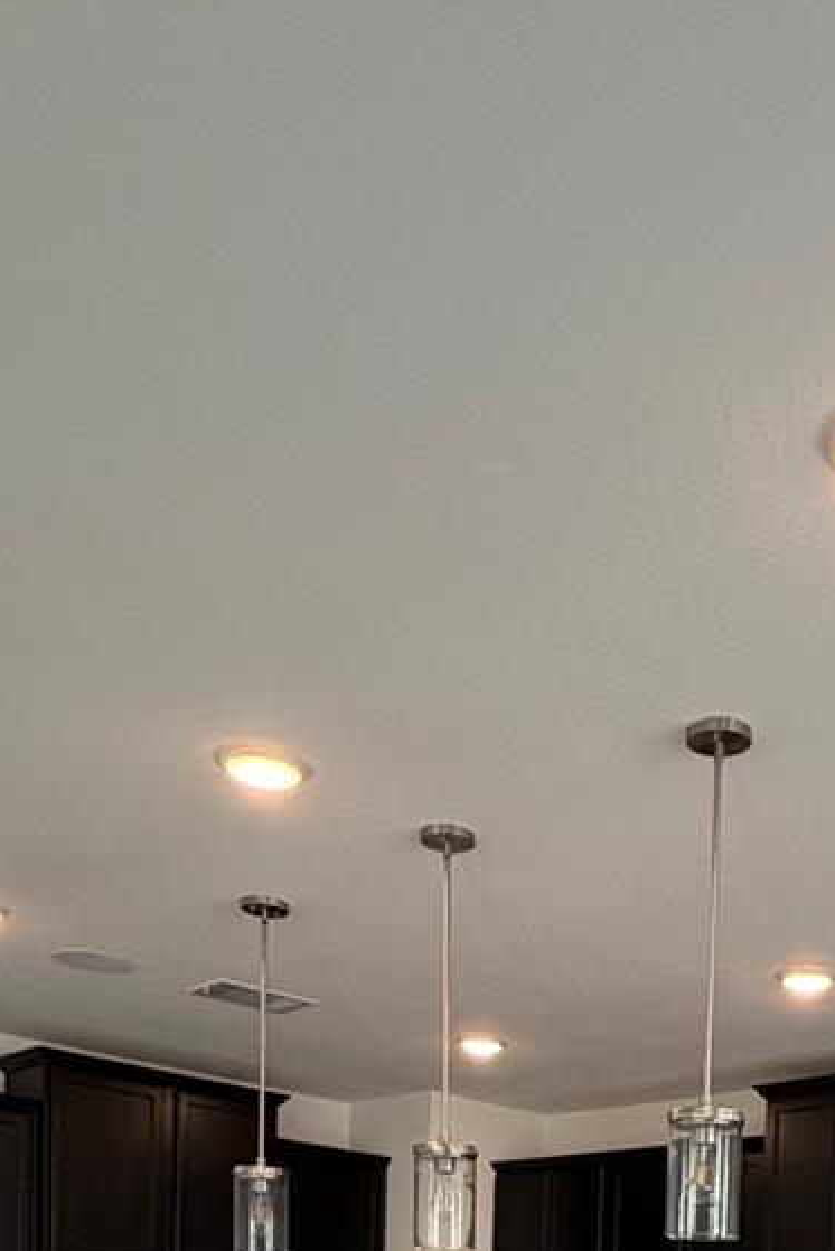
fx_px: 1391
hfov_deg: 32.4
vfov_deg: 37.5
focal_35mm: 40
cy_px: 1479
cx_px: 678
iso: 200
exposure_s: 1/120
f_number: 2.2
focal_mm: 2.22
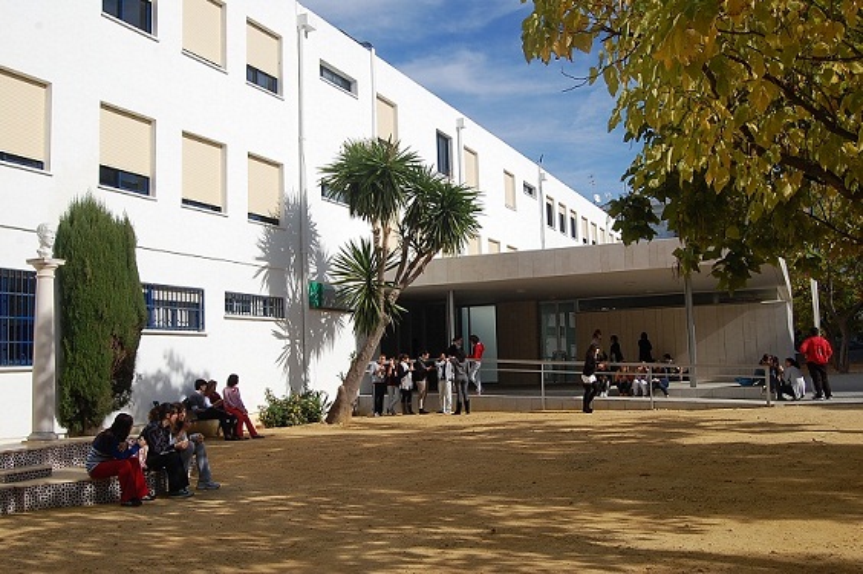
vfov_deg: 36.8
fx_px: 862
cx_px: 432
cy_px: 287
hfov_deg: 53.2
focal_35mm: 36
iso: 200
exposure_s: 1/400
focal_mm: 24
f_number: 10
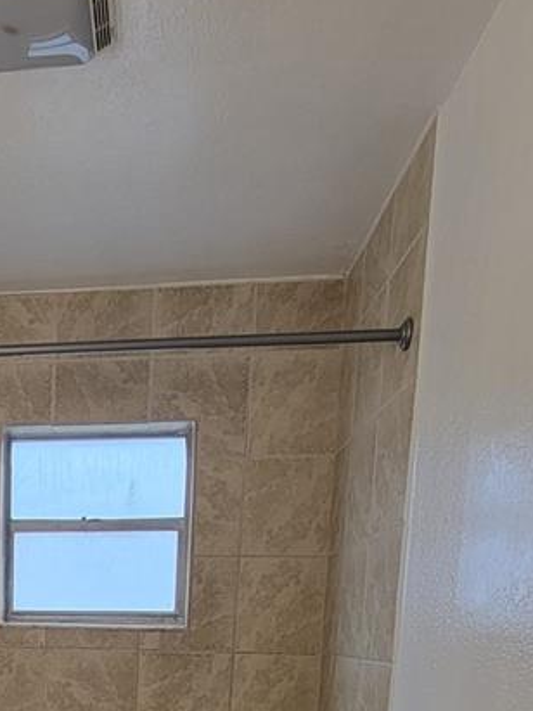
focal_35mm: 38
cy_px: 766
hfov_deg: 34.9
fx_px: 781
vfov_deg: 40.4
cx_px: 24
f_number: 2.2
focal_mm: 2.2
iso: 50
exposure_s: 1/60
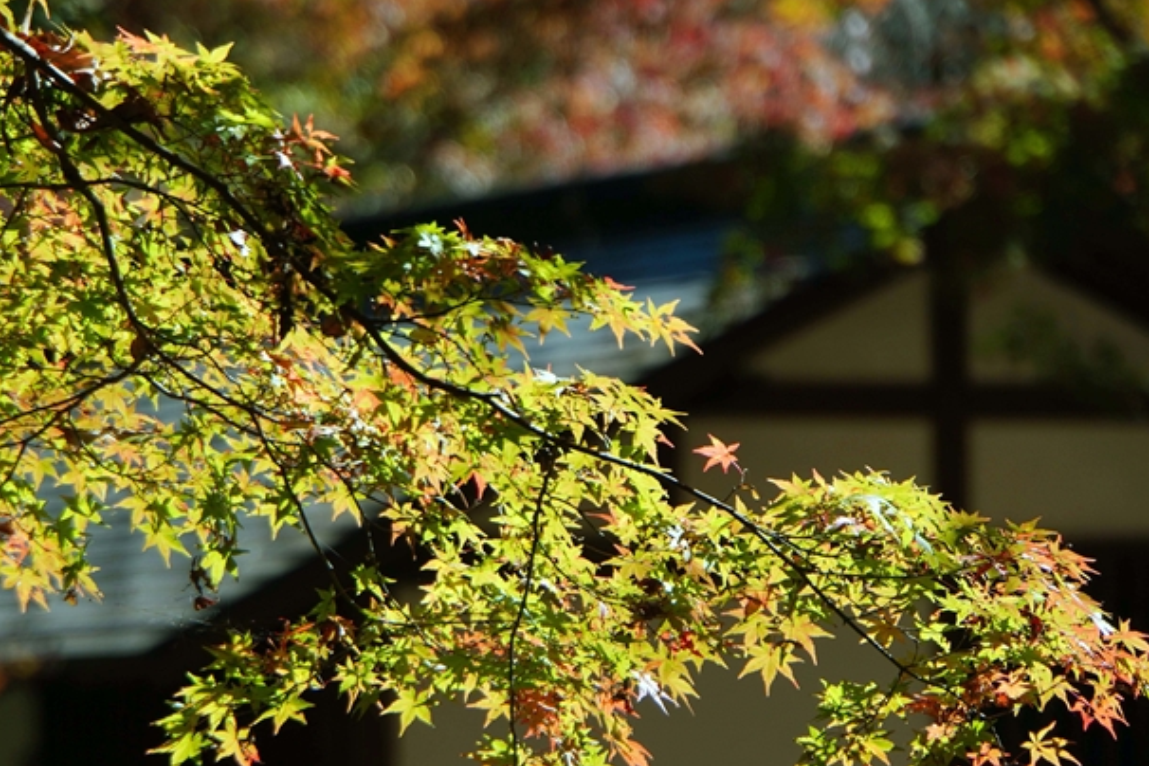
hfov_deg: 5.2
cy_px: 409
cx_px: 483
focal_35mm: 396
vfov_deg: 3.5
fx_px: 12638
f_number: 6.3
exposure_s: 1/250
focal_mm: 200
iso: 100
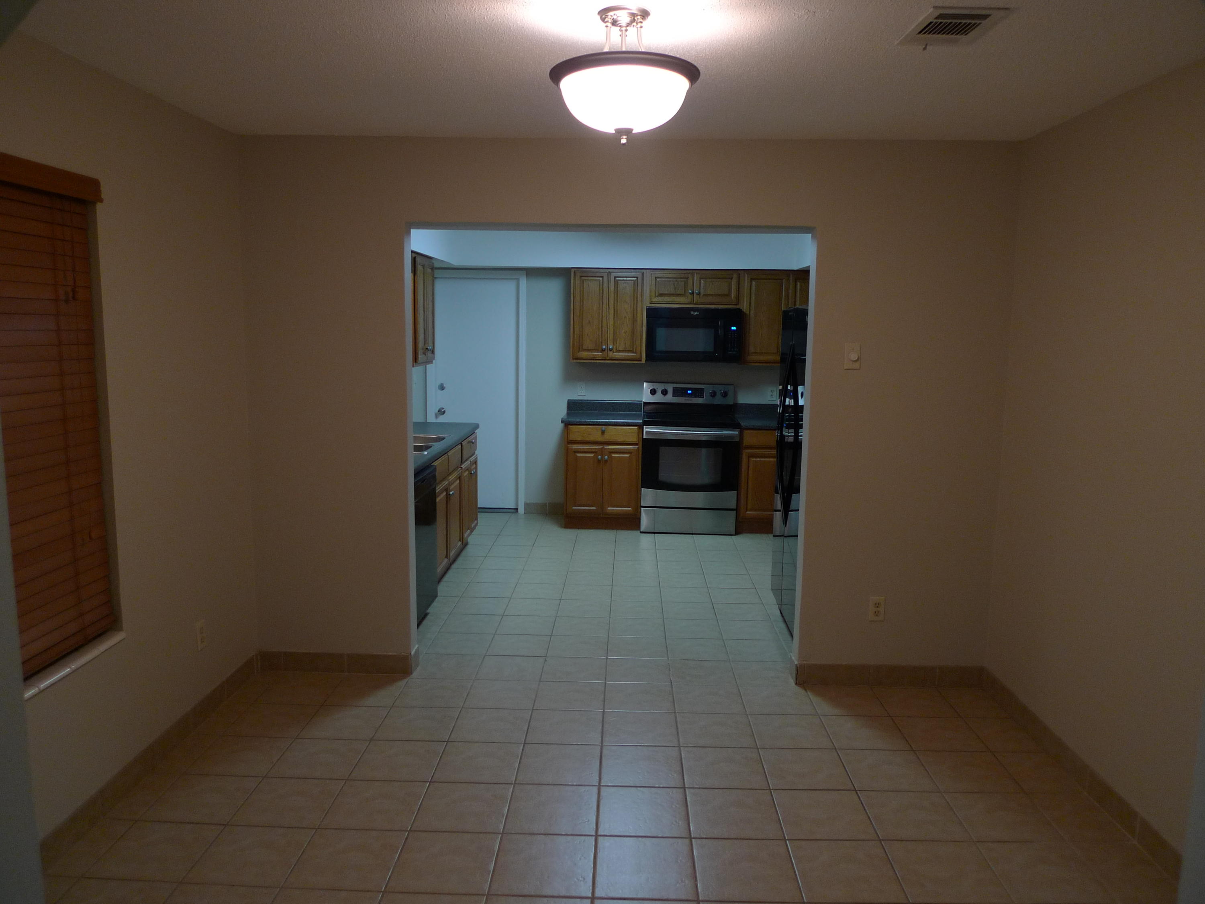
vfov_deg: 56.8
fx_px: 835
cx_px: 602
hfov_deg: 71.6
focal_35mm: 24
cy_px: 452
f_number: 2
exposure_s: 1/30
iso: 160
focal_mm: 5.1
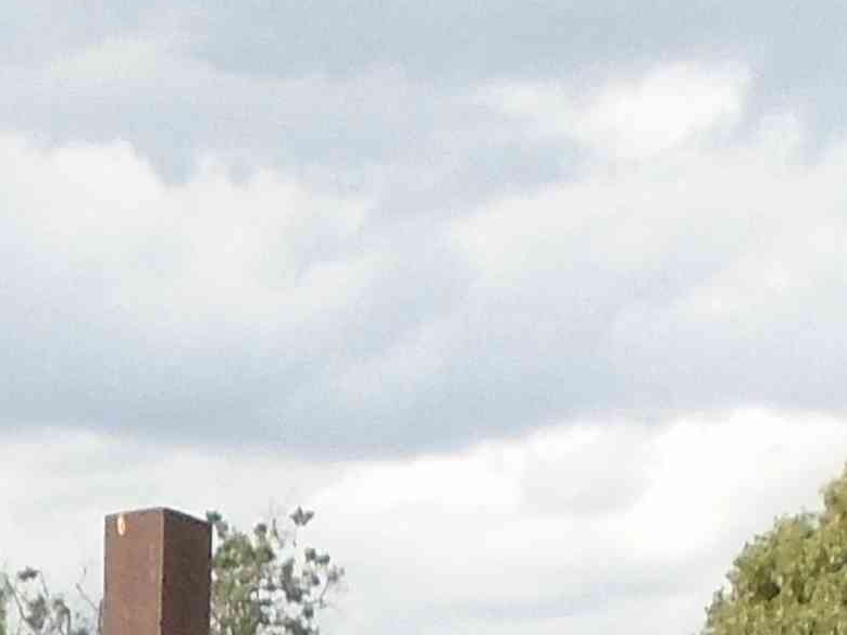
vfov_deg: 7.5
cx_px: 434
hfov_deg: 11.5
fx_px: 4208
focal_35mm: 172
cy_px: 1970
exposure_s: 1/500
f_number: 3.2
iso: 100
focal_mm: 4.6
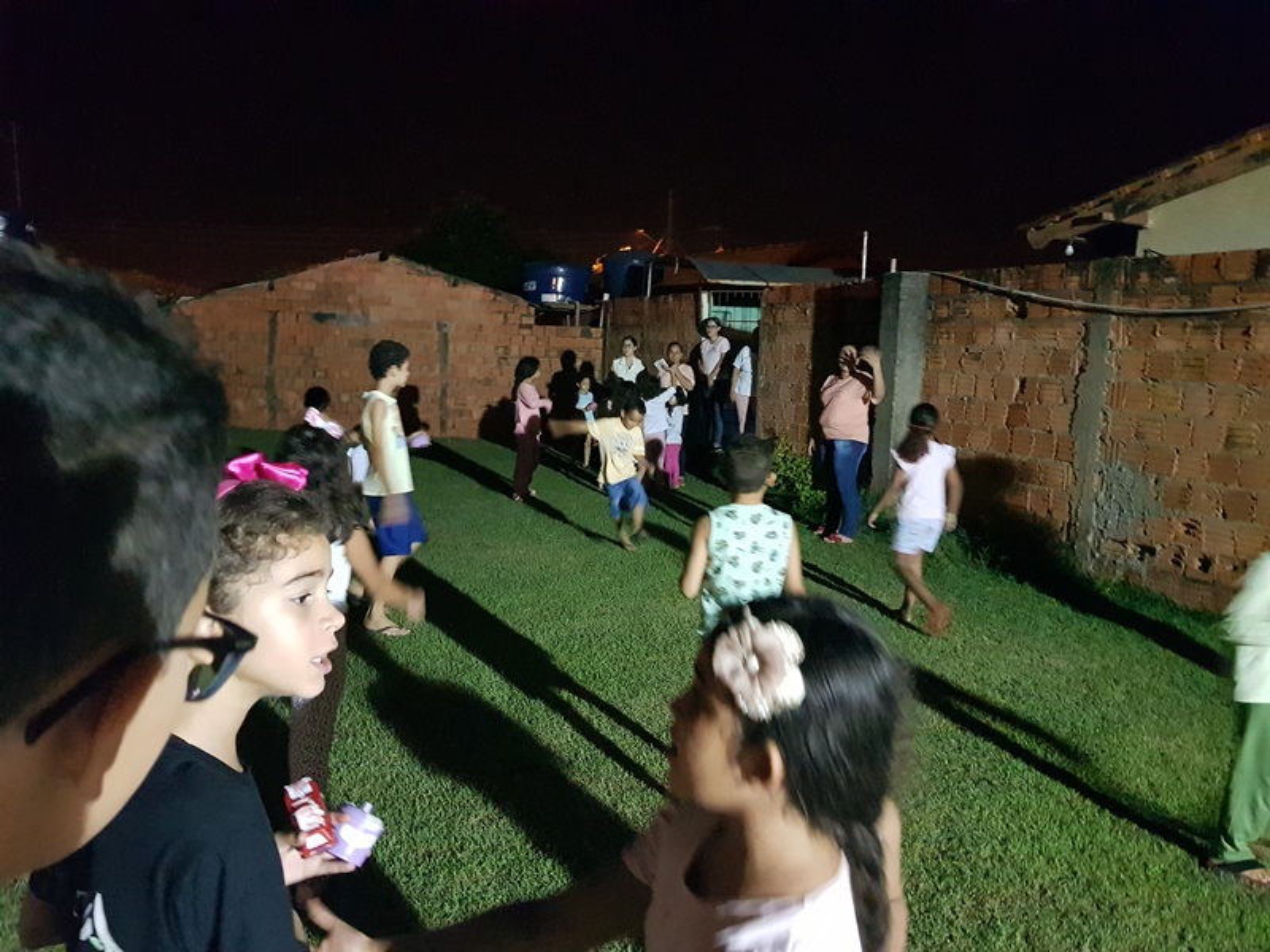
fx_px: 954
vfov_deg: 53.1
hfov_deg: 67.3
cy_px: 476
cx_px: 635
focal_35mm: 26
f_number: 1.7
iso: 1000
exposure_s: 1/20
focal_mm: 4.2
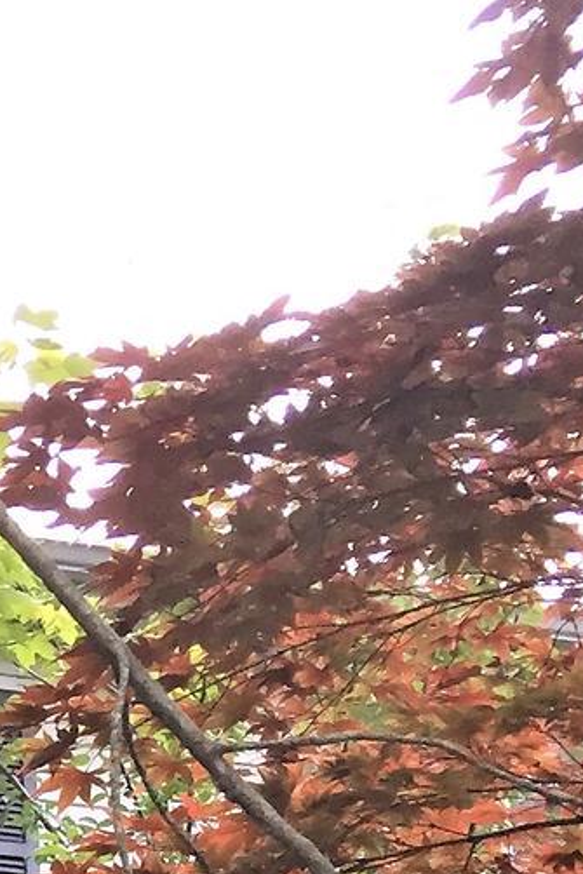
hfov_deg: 9.4
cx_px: -988
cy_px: 1295
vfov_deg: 15.4
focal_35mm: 123
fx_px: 2986
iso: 32
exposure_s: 1/30
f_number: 2.2
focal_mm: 4.15
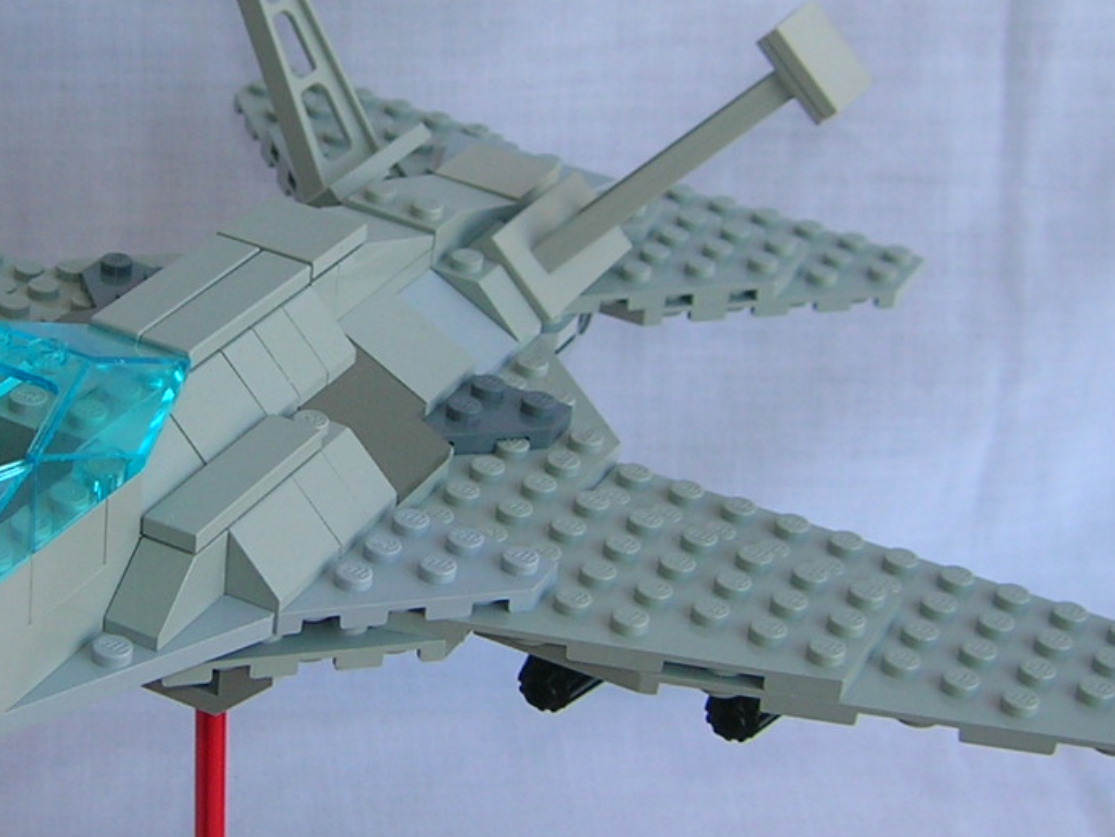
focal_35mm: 81
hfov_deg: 23.7
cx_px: 215
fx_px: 2610
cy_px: 348
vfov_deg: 18.2
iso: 50
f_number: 2.9
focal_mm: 5.8
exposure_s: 1/132
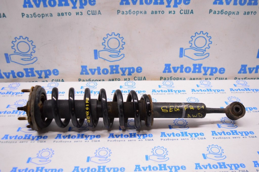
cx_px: 130
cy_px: 86
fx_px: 248
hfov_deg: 55.1
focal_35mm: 34
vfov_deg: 38.3
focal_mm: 23
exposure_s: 1/400
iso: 3200
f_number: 3.8
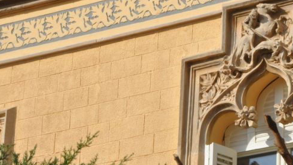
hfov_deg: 9.4
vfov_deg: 5.3
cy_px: 95
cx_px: 235
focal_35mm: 230
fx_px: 1787
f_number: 14
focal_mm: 90
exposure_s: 1/800
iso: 1000
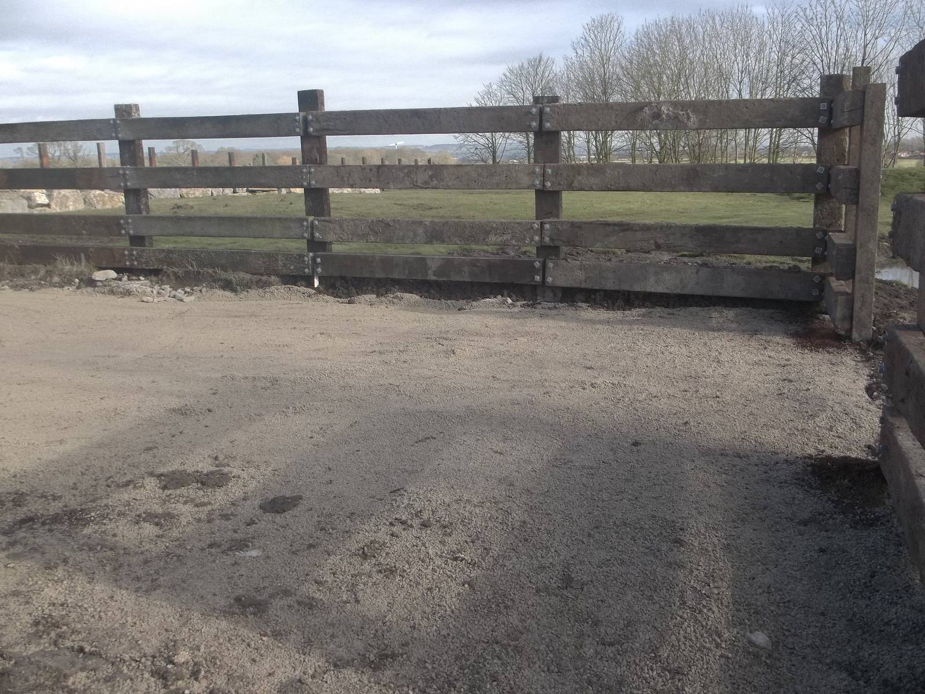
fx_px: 882
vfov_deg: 42.9
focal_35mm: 33
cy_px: 347
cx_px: 462
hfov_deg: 55.4
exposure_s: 1/400
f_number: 3.3
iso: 80
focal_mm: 5.9
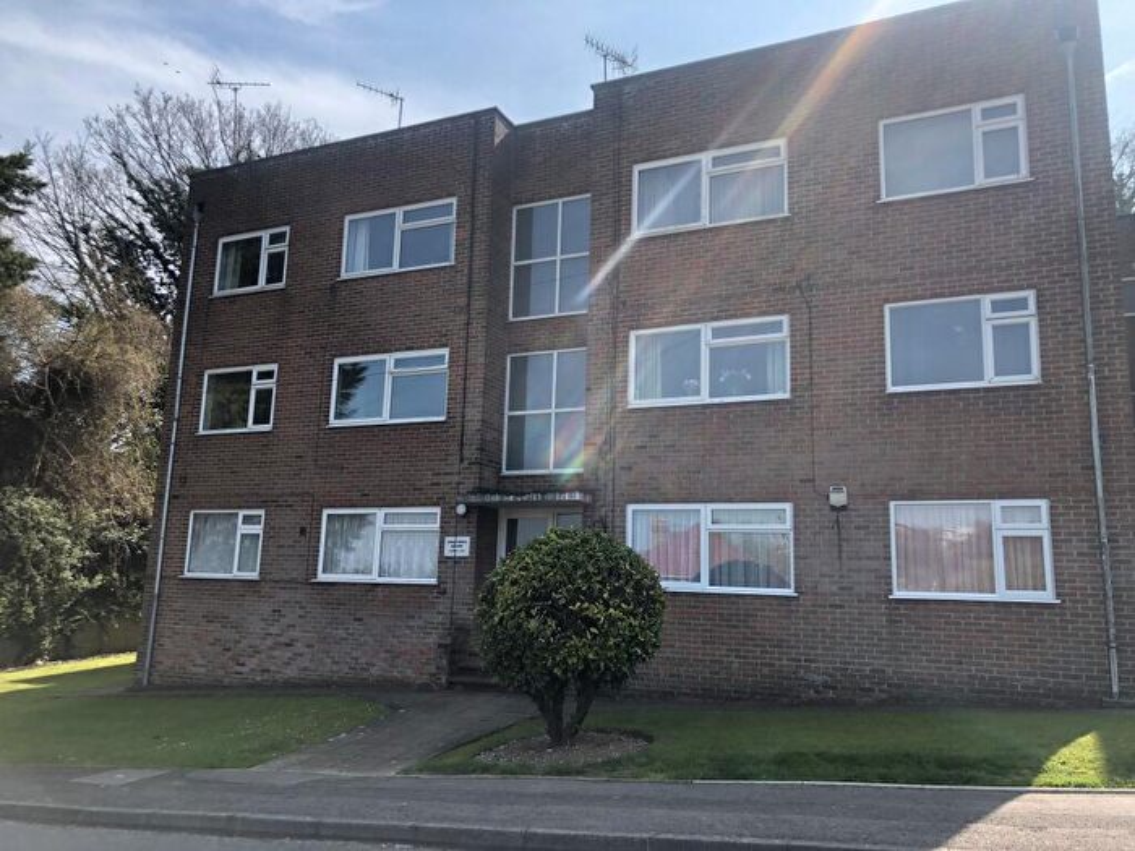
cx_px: 568
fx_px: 918
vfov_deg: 49.7
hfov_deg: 63.4
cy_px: 426
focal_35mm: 28
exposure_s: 1/857
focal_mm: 3.99
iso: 20
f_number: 1.8
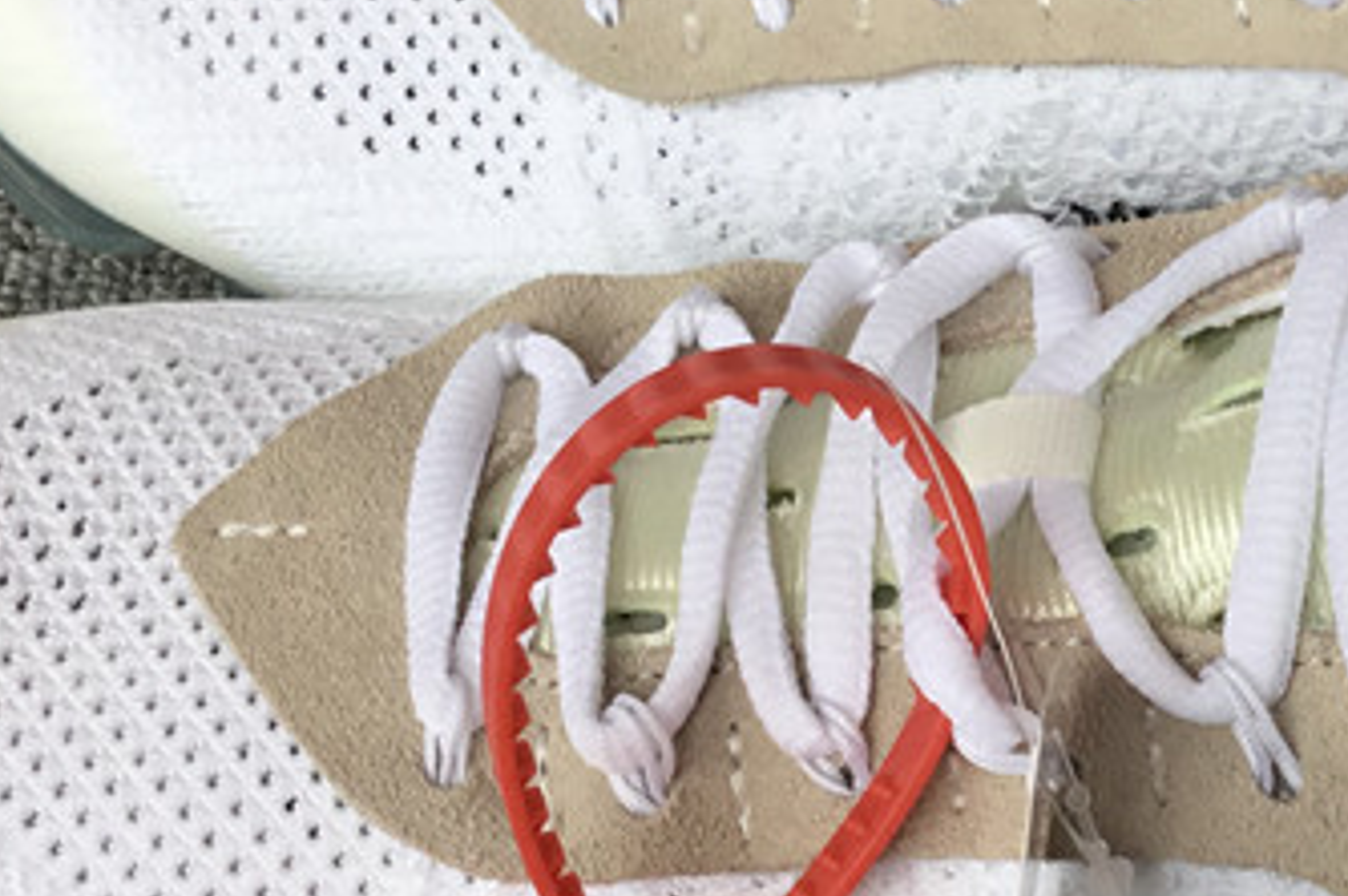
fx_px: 3254
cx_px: 1142
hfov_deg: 23.0
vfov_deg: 15.7
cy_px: 329
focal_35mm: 87
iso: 32
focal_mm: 3.3
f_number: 2.4
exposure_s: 1/100
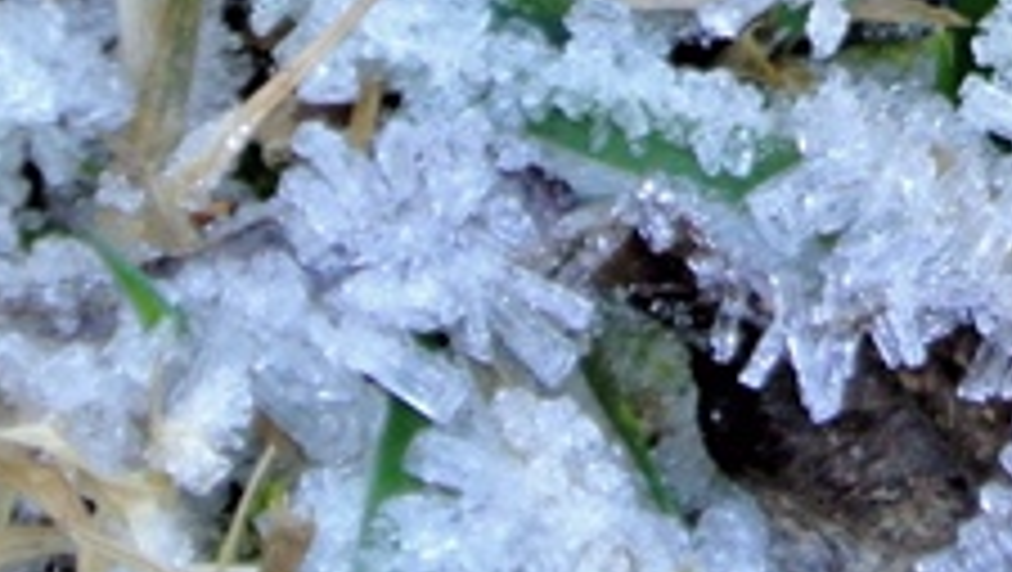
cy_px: -450
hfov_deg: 7.4
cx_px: 1642
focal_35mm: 287
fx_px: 7708
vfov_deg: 4.2
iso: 640
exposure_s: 1/60
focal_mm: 30
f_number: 5.6
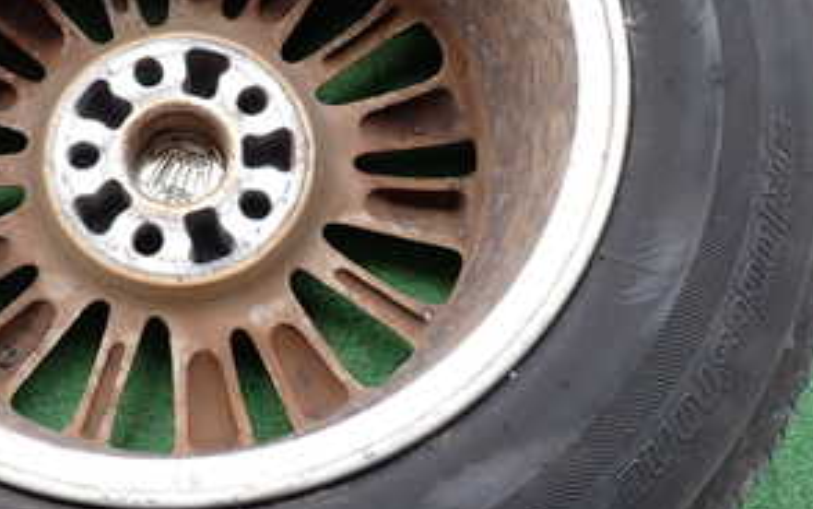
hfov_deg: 36.0
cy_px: 130
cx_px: 138
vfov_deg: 23.8
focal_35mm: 54
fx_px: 1197
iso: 100
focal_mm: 4.5
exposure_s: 1/200
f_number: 2.8
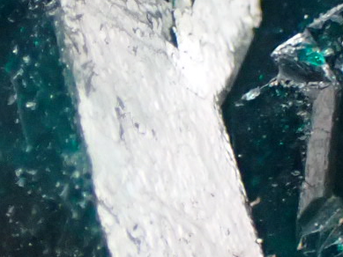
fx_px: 2785
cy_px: 112
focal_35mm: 281
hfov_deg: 7.0
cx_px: 84
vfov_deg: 5.3
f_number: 3.5
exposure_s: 1/100
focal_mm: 10.29
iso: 800
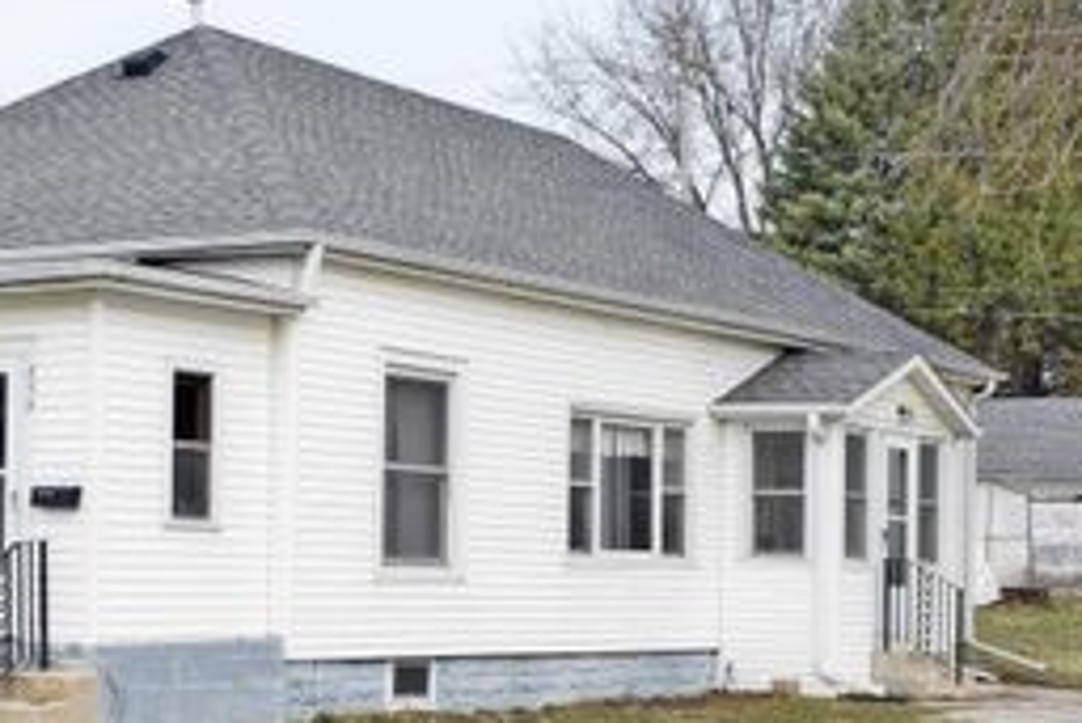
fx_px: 2646
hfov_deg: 23.1
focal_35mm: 88
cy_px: 554
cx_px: 410
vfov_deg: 15.5
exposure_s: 1/320
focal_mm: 30
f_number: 9
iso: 100
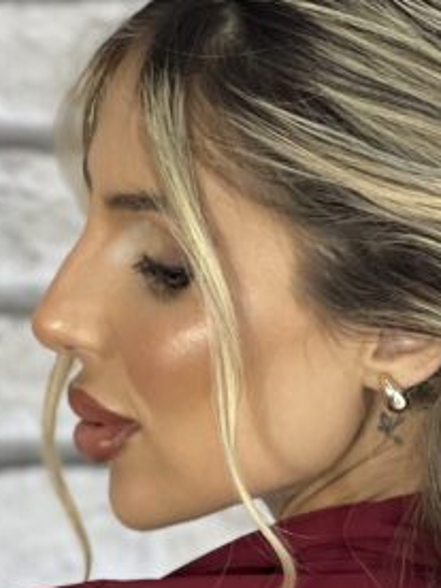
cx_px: 254
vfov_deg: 7.5
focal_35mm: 260
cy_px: 858
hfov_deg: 5.7
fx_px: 4416
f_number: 2.8
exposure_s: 1/120
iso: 100
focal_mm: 9
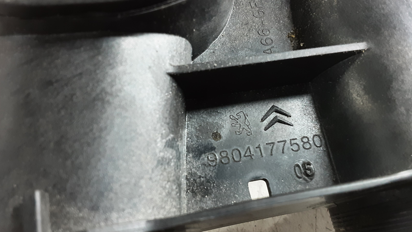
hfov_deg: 64.3
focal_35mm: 30
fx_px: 328
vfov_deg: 38.9
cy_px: 131
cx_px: 207
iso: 200
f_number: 1.9
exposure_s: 1/25
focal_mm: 2.91
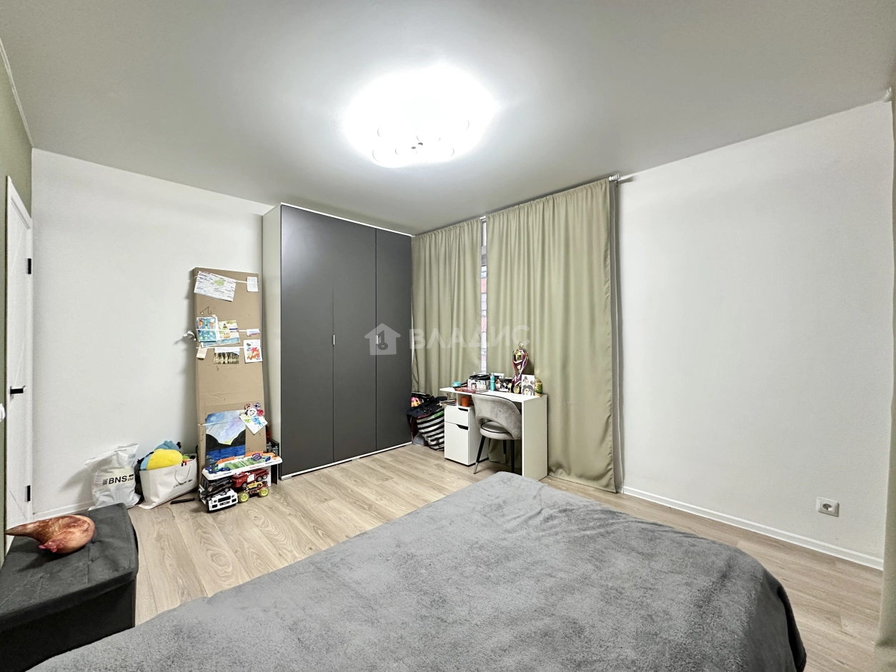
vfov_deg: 85.7
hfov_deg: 102.1
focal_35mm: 14
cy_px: 336
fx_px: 362
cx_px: 448
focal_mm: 2.22
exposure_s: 1/50
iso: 500
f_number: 2.2
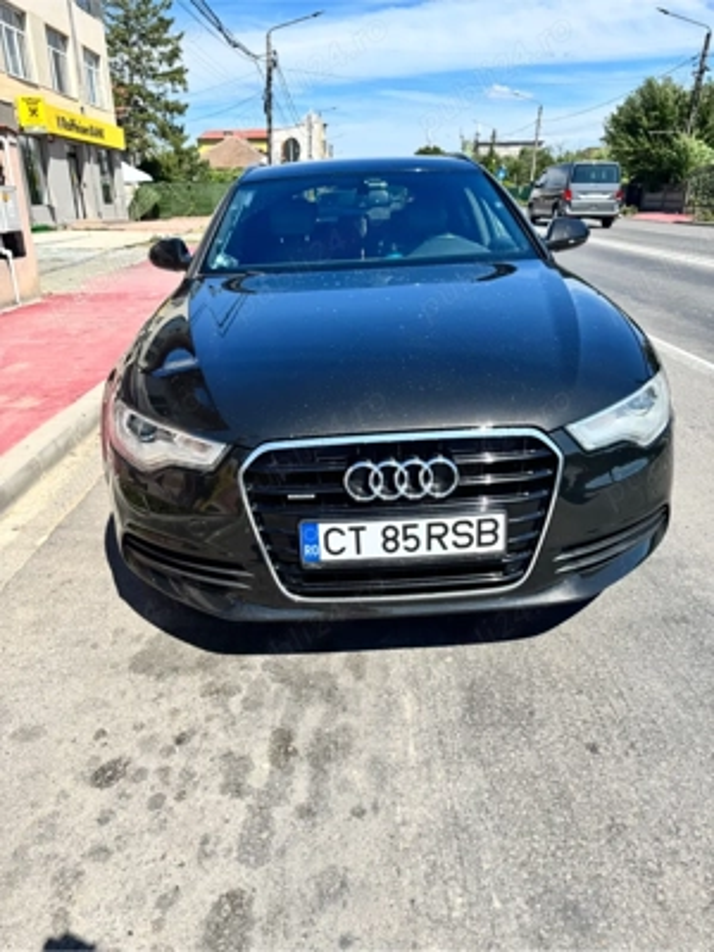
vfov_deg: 71.6
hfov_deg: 56.8
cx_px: 357
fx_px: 660
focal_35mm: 24
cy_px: 476
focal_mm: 6.76
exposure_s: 1/3413
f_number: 1.78
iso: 80
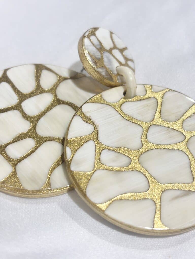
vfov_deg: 36.8
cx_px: 98
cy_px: 130
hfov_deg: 28.0
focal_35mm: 52
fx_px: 391
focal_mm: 5.96
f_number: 1.6
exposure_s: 1/318
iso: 32
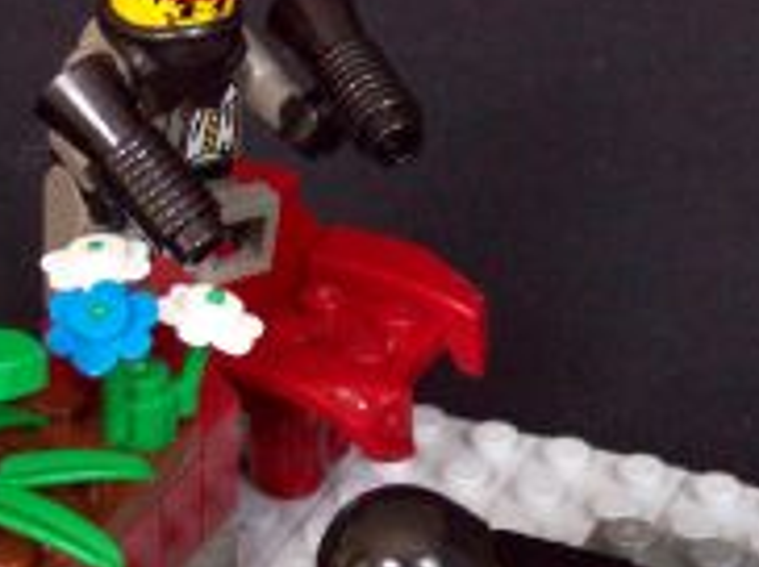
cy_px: 465
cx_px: 350
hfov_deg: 16.0
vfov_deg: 12.0
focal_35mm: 123
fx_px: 2693
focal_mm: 9.4
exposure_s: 1/8
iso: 160
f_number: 3.4
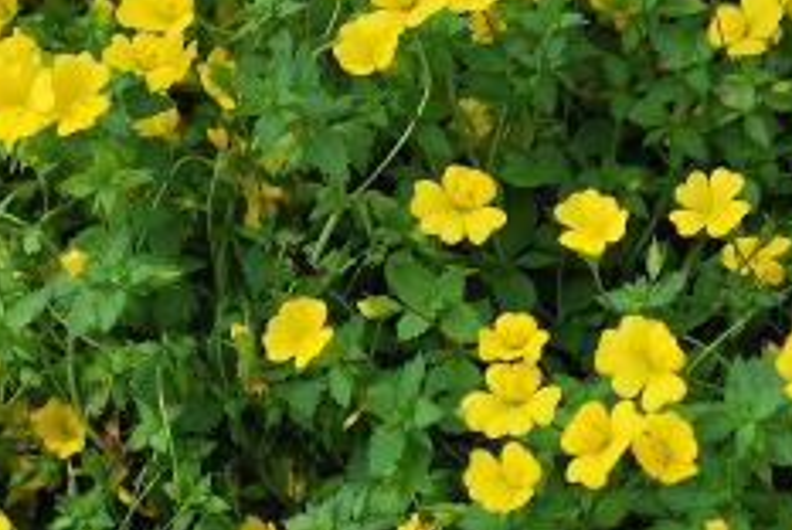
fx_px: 2269
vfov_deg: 13.3
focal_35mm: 103
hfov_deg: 19.8
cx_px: 479
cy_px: 234
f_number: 8
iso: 125
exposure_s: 1/60
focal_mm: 40
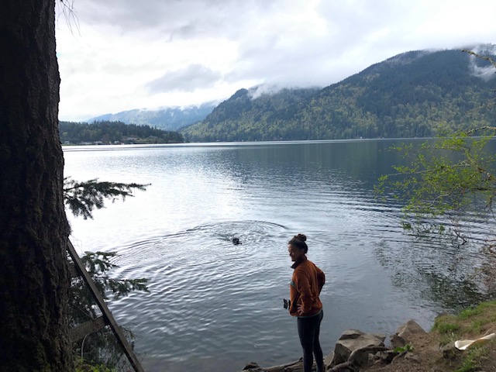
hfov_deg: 63.4
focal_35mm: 28
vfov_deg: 49.7
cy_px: 186
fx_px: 401
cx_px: 248
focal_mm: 3.99
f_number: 1.8
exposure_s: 1/1091
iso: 20
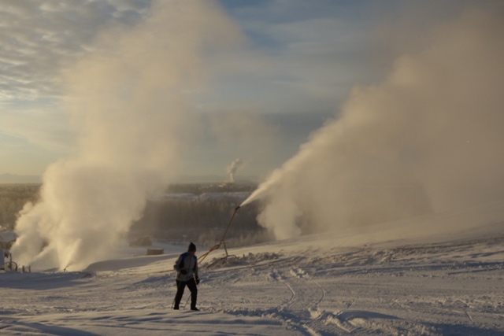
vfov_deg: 38.9
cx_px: 252
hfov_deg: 55.8
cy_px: 168
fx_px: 476
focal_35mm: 34
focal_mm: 12.62
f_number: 5.6
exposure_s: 1/800
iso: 125
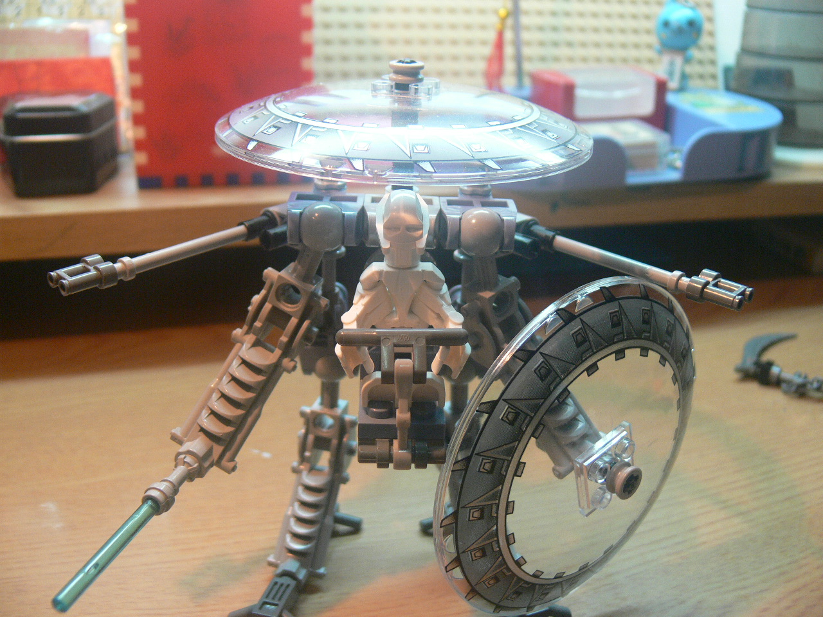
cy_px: 308
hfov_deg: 52.6
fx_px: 832
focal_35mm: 35
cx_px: 412
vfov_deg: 40.7
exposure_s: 1/30
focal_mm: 7.4
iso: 125
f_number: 2.8
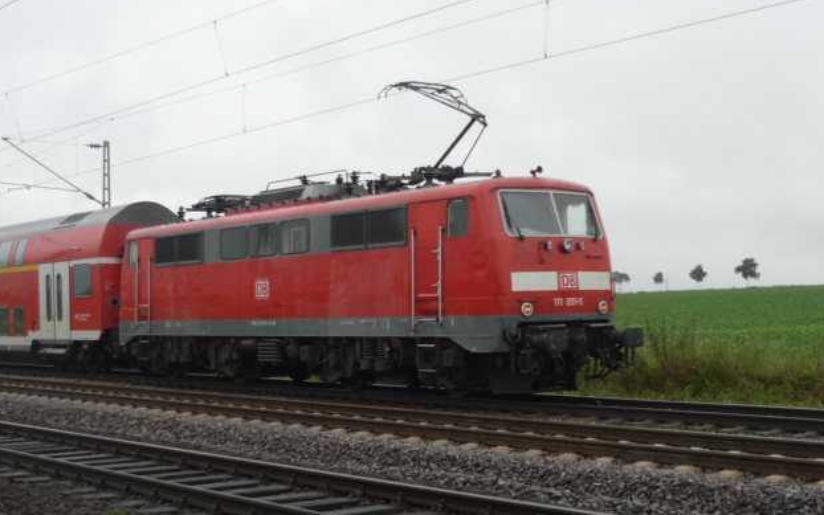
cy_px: 283
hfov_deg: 54.0
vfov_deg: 35.3
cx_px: 404
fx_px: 809
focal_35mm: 36
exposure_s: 1/640
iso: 100
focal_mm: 5.5
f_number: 2.8
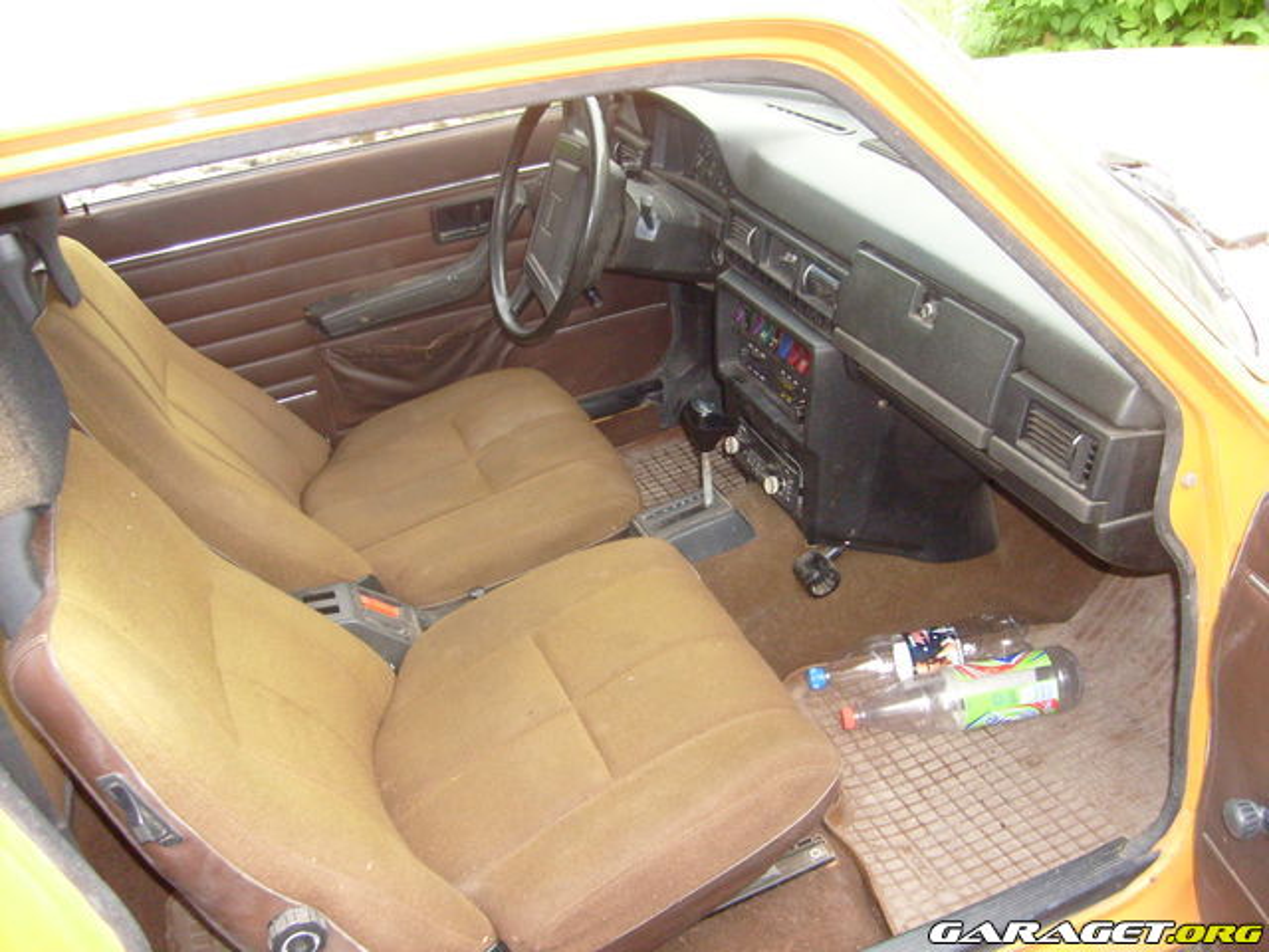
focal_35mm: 35
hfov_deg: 52.6
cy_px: 476
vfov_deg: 40.7
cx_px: 634
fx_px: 1283
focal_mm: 5.8
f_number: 2.8
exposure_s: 1/45
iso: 160
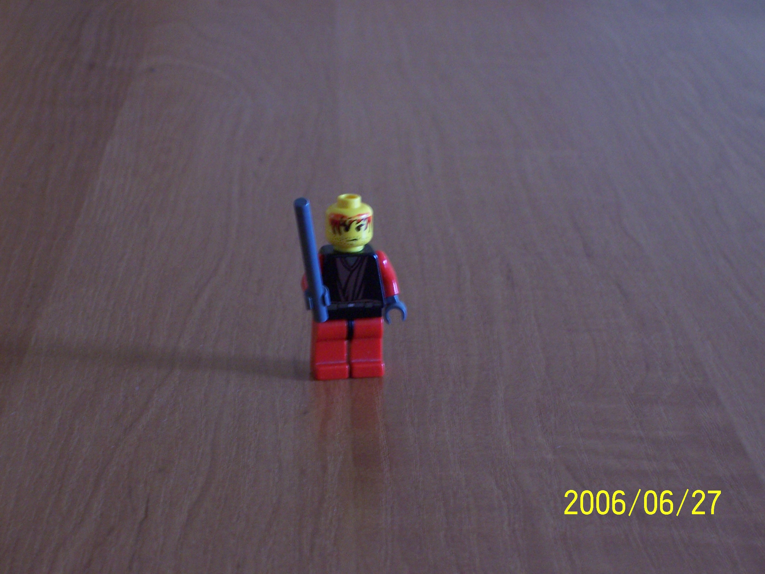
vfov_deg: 14.5
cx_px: 382
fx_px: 2254
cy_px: 287
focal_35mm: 102
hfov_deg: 19.3
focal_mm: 16.8
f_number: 4.6
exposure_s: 1/8
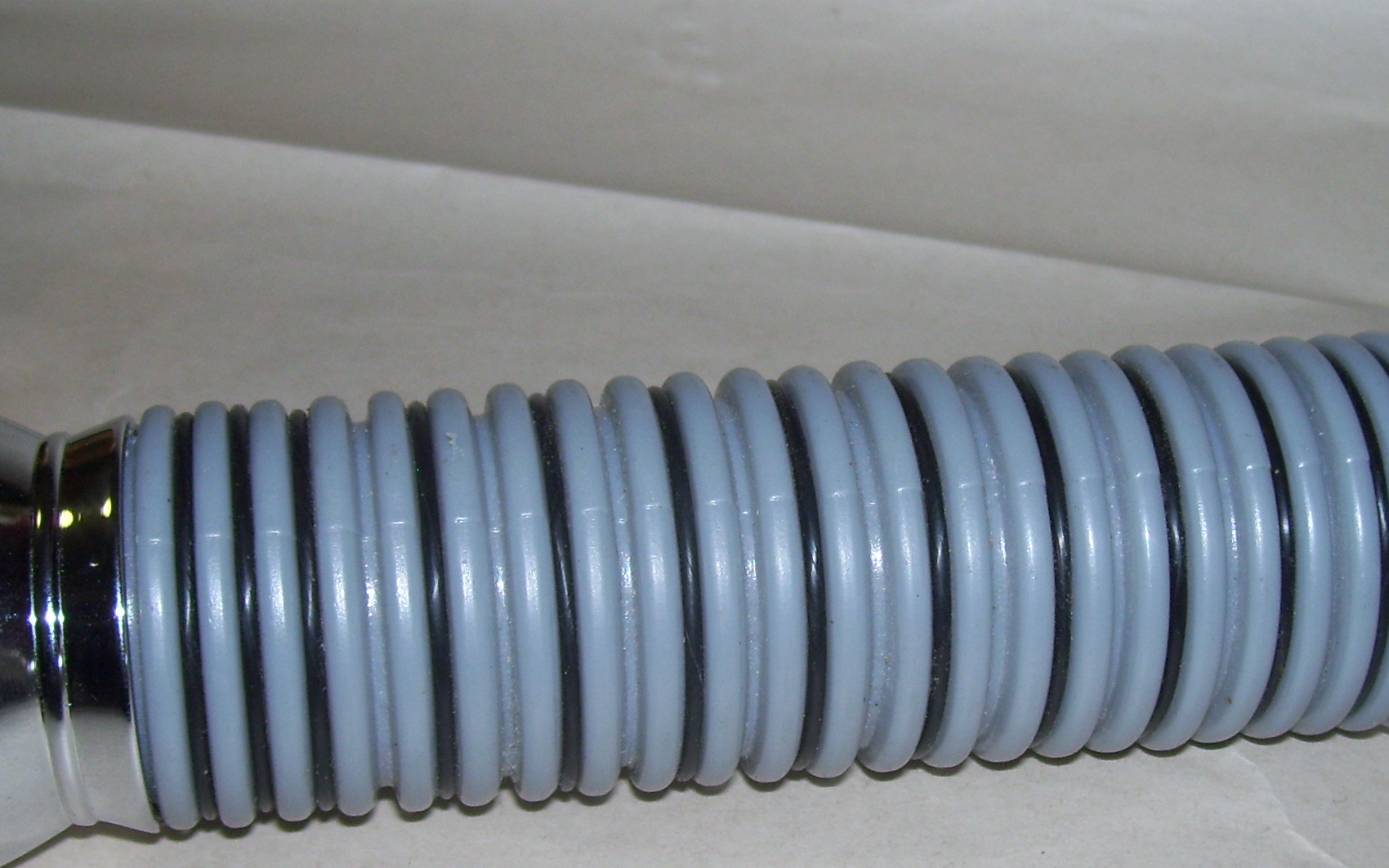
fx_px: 2423
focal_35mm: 64
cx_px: 760
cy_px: 513
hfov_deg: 32.0
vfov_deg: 20.3
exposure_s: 1/60
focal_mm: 6
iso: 80
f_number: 2.7
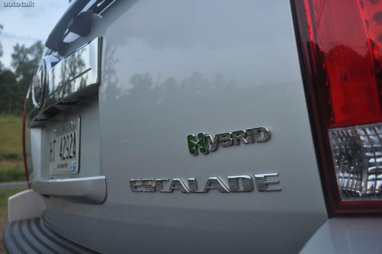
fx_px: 350
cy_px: 127
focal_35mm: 33
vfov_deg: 39.9
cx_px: 191
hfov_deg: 57.3
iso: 400
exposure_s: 1/80
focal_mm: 22
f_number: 4.5
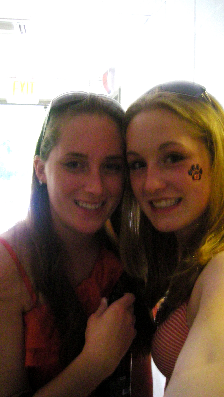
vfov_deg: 51.6
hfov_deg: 30.4
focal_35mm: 39
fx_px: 412
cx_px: 111
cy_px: 199
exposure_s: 1/30
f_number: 2.8
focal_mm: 5.7
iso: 400
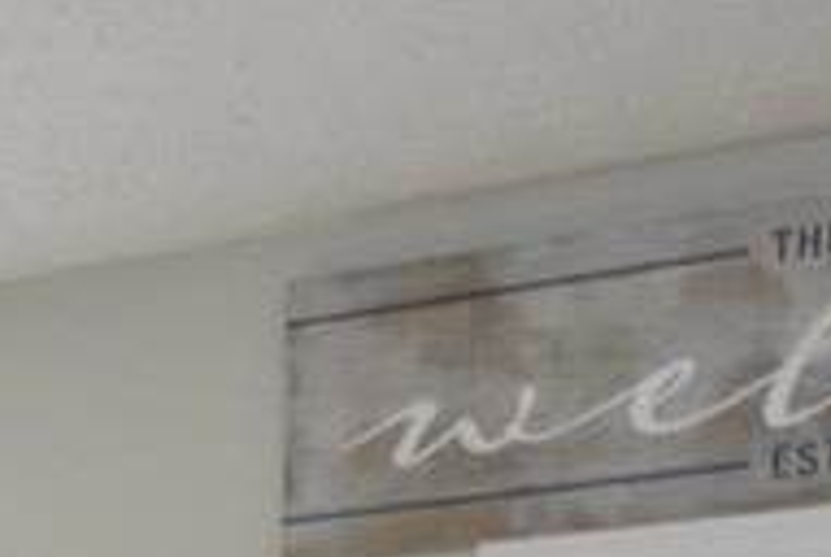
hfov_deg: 14.6
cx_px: -792
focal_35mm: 118
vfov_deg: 9.7
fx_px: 2728
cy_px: 1514
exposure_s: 1/60
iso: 200
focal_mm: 10
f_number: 4
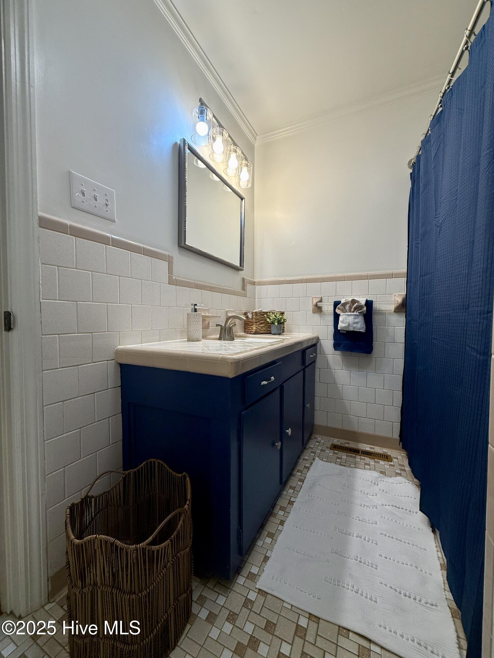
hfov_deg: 85.7
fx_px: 266
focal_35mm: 14
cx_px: 247
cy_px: 329
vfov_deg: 102.1
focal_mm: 2.22
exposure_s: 1/120
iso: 80
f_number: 2.2
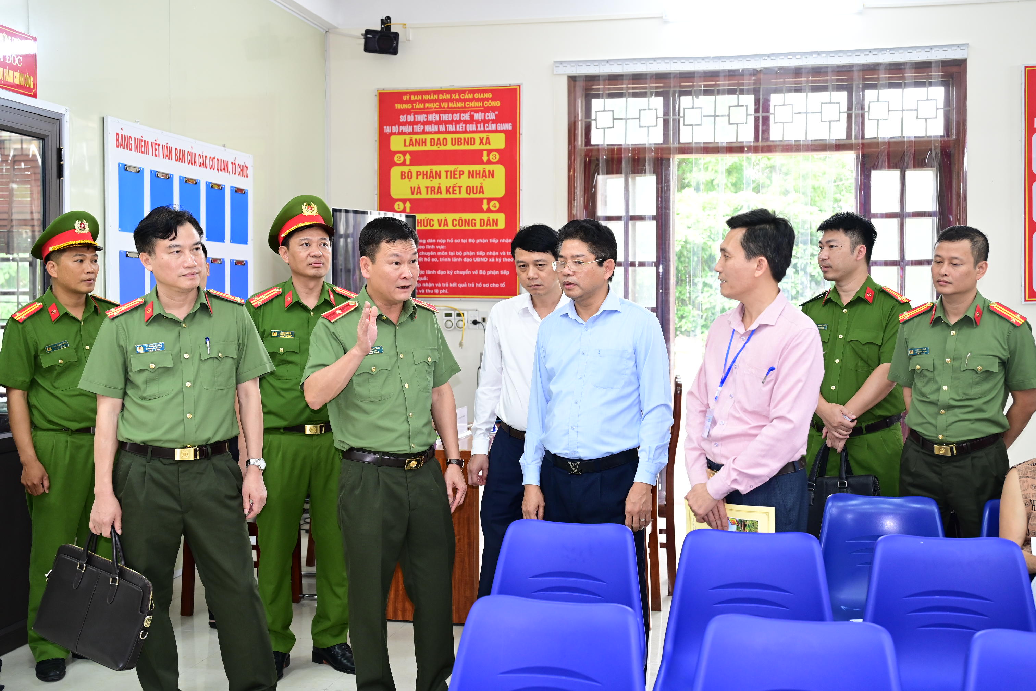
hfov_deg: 49.6
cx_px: 518
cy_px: 346
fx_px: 1122
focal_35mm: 39
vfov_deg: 34.2
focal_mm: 39
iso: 1250
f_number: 4
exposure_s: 1/100
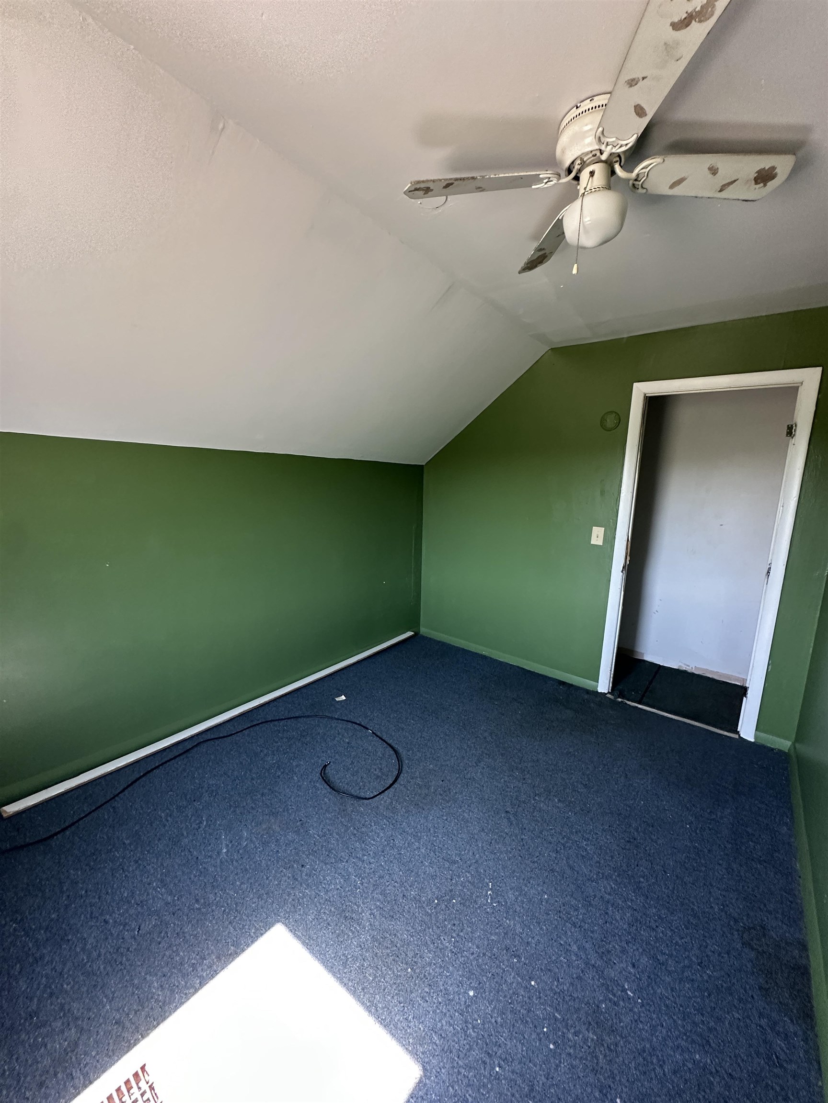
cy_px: 552
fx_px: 446
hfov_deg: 85.7
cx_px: 414
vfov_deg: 102.1
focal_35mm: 14
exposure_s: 1/99
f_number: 2.2
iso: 250
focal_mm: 2.22
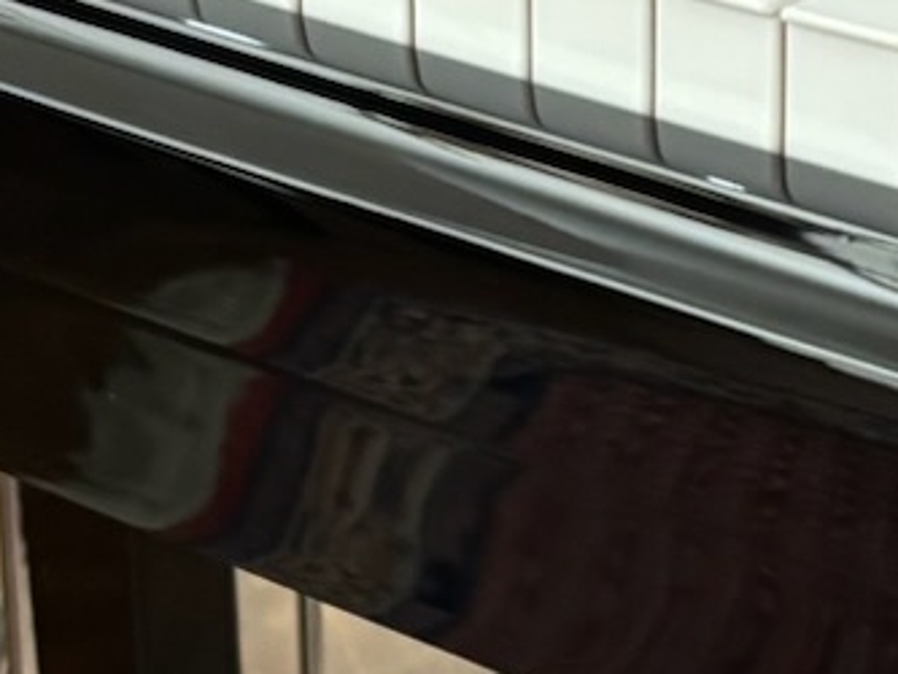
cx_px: 434
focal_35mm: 160
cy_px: 555
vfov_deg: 9.3
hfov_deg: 12.3
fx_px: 4152
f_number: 1.6
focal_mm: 5.96
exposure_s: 1/25
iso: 500
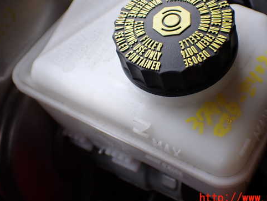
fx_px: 394
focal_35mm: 51
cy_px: 81
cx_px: 158
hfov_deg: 37.3
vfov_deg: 28.5
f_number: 2.8
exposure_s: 1/160
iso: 100
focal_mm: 7.31
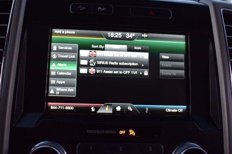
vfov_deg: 35.5
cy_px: 77
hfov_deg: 51.3
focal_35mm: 38
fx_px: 242
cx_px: 116
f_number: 6.3
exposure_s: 1/15
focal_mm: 25
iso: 450
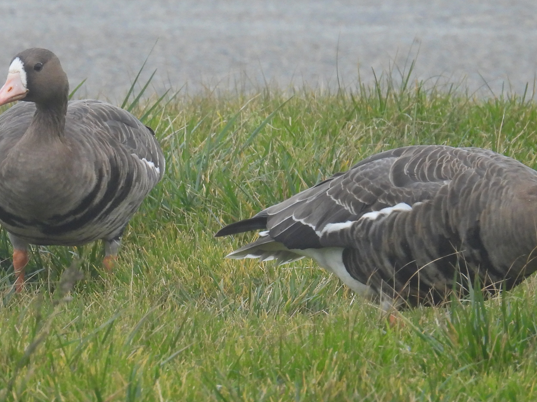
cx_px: 138
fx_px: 24464
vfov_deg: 0.9
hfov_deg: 1.3
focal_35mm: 1577
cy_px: 109
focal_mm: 152
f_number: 5.6
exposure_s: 1/160
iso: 400
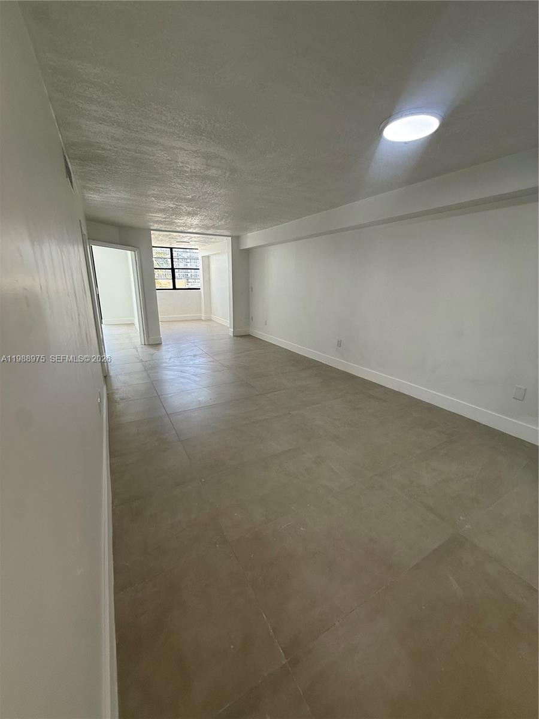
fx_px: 291
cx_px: 270
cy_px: 360
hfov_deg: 85.7
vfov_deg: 102.1
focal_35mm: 14
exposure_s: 1/120
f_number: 2.2
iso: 80
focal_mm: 2.22
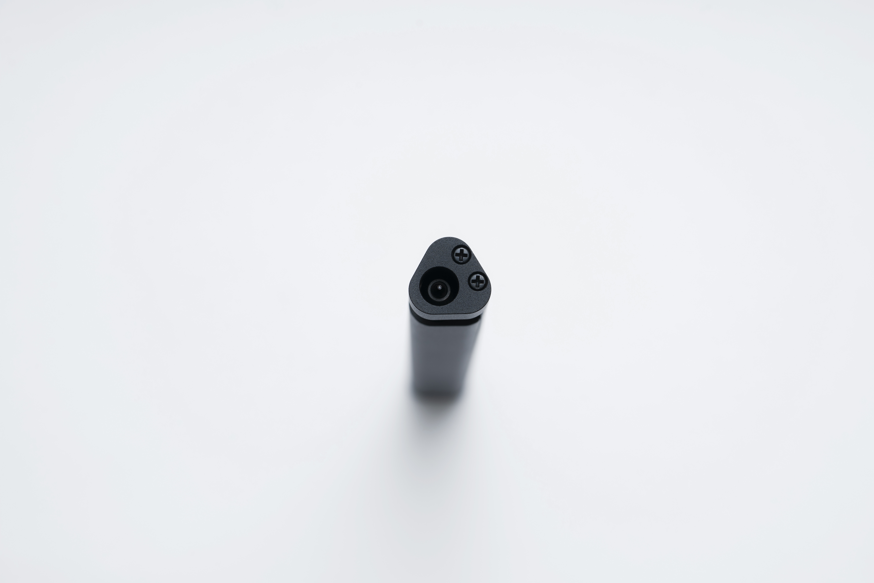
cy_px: 292
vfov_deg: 15.2
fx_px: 2185
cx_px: 437
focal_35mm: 90
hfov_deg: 22.6
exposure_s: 1/160
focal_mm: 90
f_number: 8
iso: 80
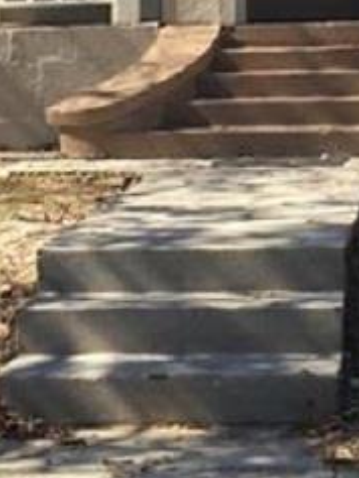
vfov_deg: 15.4
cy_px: -129
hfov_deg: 12.1
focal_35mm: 122
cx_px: 298
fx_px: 1685
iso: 32
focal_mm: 4.15
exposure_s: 1/1130
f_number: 2.2
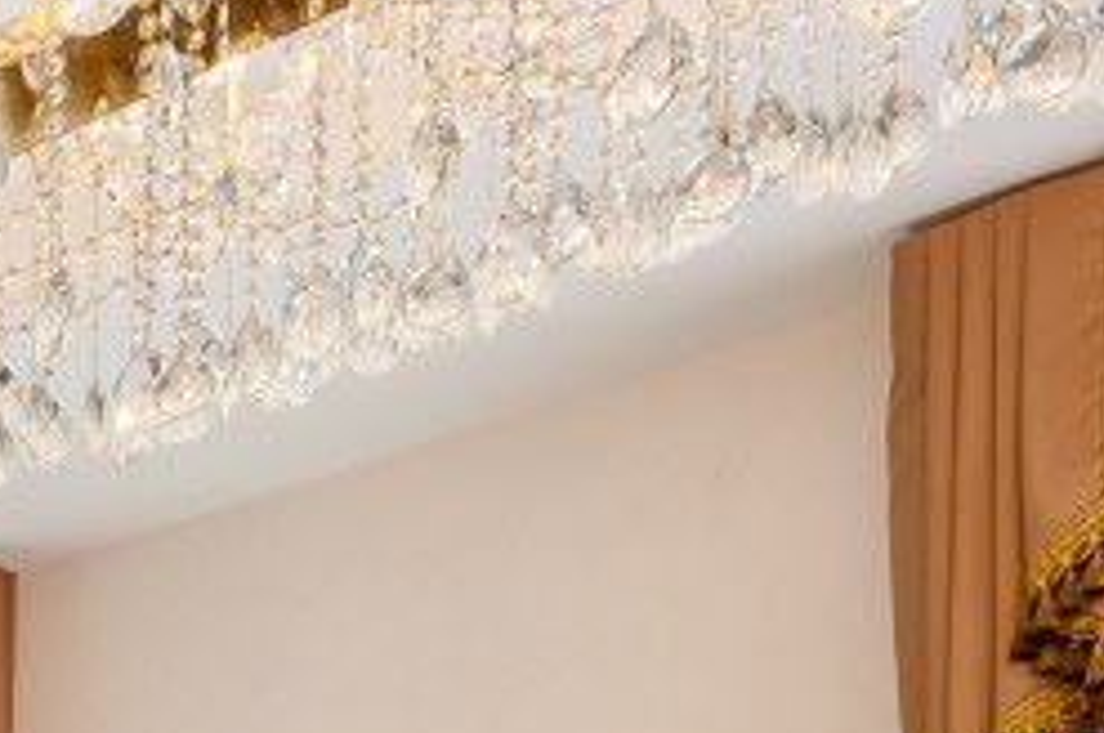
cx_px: -1111
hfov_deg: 17.2
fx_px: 2621
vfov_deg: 13.0
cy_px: 1634
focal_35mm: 86
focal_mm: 16.5
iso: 100
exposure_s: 1/200
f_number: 8
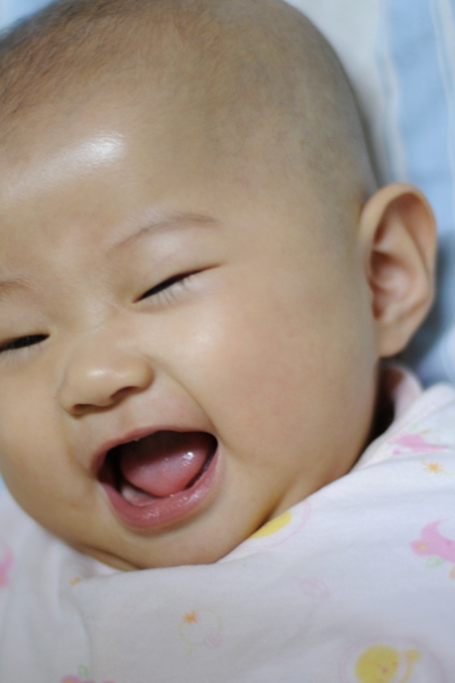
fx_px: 1857
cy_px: 406
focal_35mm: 98
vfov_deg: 20.8
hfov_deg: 14.0
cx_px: 179
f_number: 1.4
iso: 400
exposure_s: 1/100
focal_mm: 50
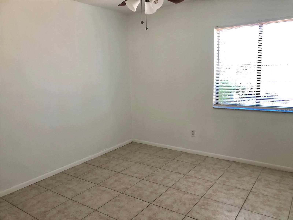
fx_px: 237
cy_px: 110
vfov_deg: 49.7
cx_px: 146
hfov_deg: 63.4
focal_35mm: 28
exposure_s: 1/30
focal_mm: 3.99
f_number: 1.8
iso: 32
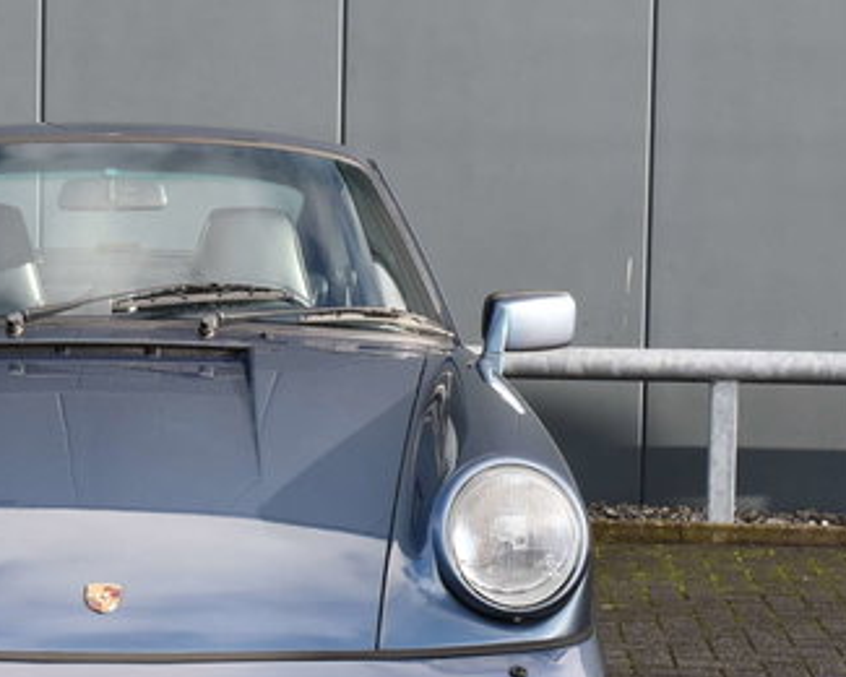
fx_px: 2582
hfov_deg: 18.4
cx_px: 109
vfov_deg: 14.9
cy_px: 436
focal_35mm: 103
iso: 800
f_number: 8
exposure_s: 1/400
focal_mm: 31
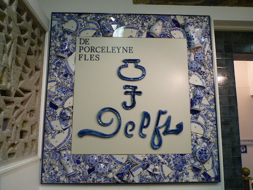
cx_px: 126
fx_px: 212
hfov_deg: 61.7
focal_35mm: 29
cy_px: 95
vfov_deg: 48.2
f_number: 3.4
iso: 400
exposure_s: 1/25
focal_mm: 5.2
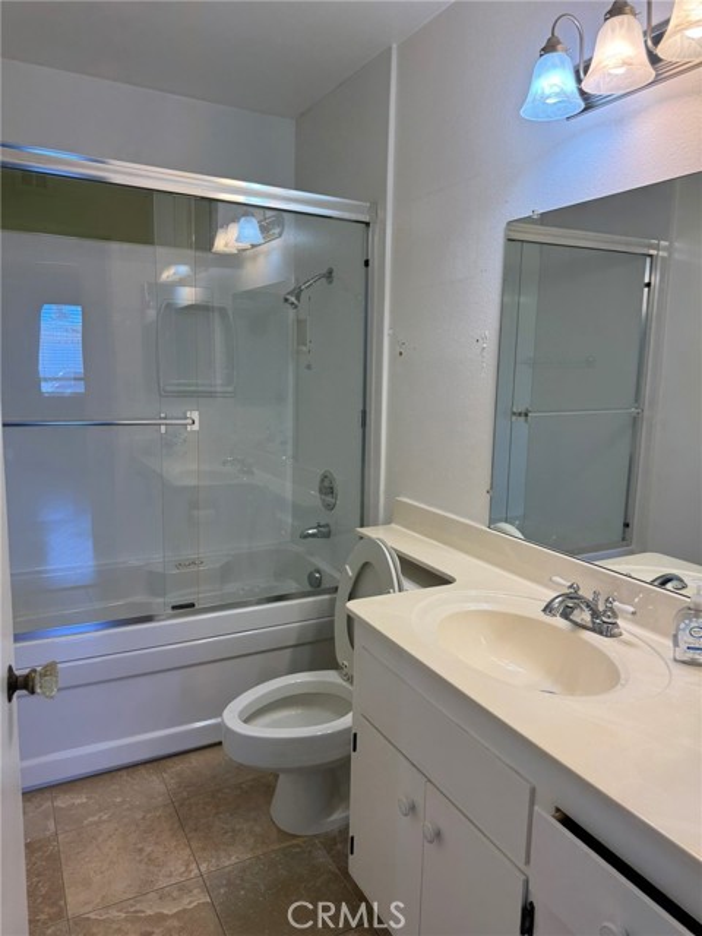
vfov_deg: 71.6
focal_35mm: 24
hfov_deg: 56.8
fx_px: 649
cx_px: 351
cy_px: 468
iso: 80
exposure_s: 1/121
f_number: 1.78
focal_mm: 6.76
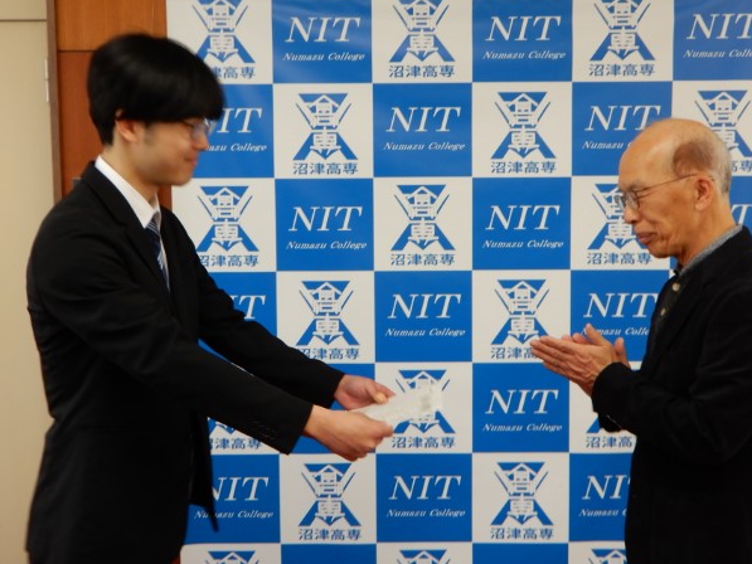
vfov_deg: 32.2
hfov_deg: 42.0
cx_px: 399
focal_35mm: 45
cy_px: 263
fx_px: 978
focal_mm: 7.5
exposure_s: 1/30
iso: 140
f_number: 4
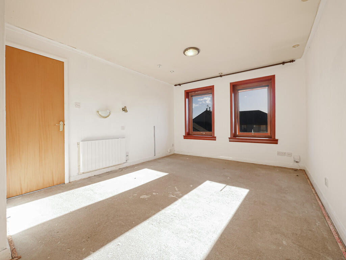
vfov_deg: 85.7
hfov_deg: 102.1
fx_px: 140
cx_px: 173
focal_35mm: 14
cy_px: 130
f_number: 4
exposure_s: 1/100
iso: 200
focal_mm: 7
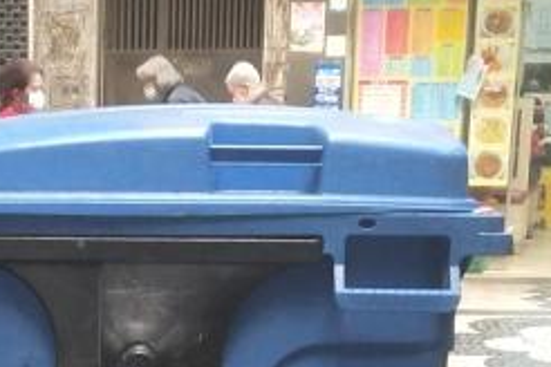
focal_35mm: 130
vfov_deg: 10.1
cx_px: 36
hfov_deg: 15.5
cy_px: 584
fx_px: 1990
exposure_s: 1/100
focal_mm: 3.95
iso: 217
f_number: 1.8
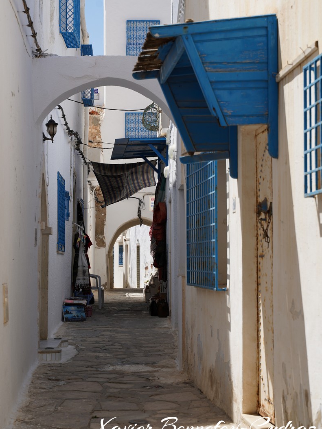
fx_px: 1017
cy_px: 201
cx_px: 160
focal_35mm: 82
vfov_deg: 23.8
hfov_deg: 18.0
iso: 100
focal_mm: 75
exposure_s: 1/400
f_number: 6.3
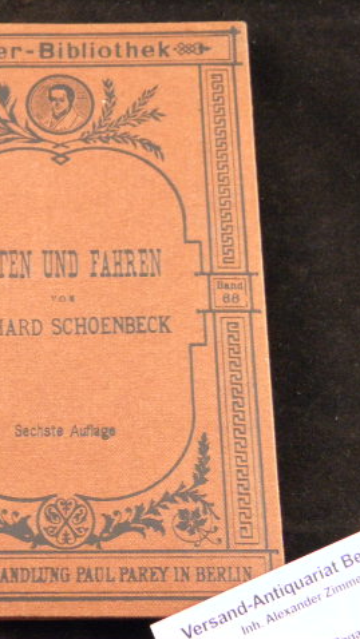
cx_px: 33
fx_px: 1238
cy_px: 320
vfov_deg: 29.0
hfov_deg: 16.3
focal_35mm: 73
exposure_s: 1/25
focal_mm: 9.1
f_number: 4
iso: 400
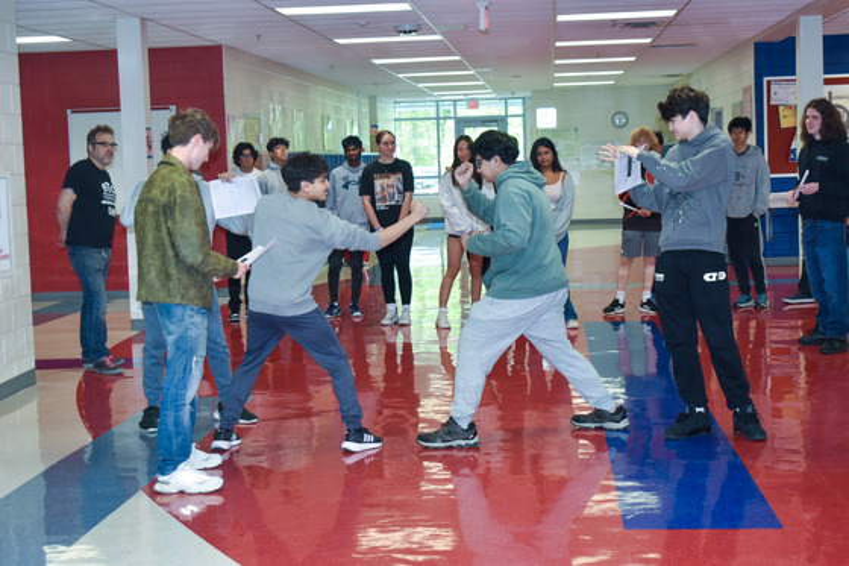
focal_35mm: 63
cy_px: 283
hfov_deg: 31.9
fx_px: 1485
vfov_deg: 21.6
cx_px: 424
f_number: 5
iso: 800
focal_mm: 42
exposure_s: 1/100
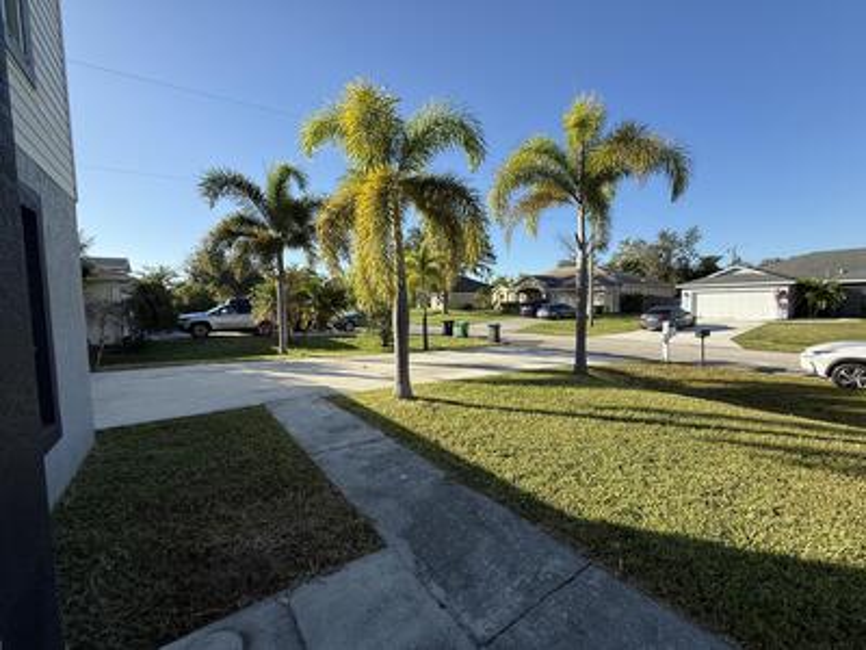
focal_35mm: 14
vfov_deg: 85.7
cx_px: 433
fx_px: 350
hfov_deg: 102.1
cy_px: 325
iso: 50
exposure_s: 1/1001
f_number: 2.2
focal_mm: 2.22
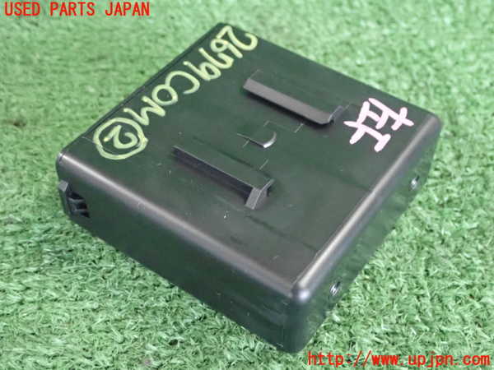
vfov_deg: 29.7
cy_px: 185
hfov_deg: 38.9
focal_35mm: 49
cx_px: 247
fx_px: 699
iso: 2500
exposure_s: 1/50
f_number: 3.2
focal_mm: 8.99
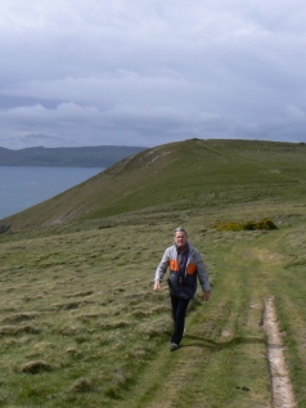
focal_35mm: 49
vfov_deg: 38.9
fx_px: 577
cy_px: 201
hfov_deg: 29.2
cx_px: 77
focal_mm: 6
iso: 80
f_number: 7.1
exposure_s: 1/400
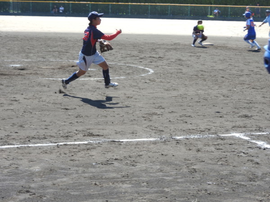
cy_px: 101
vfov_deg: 15.6
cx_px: 135
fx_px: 741
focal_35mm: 95
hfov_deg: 20.7
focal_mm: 17
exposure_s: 1/250
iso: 100
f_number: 4.8
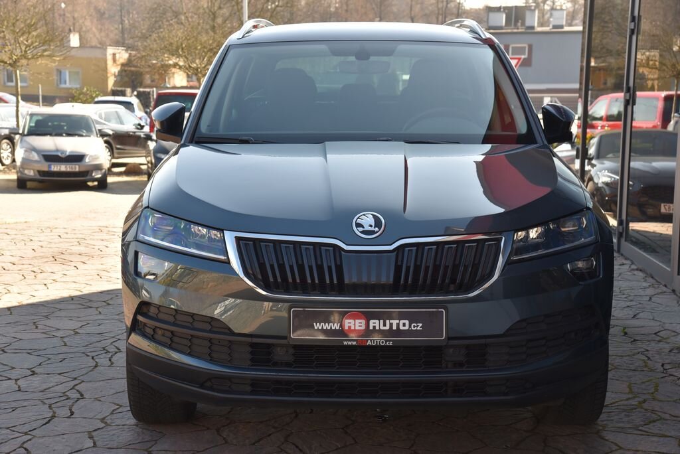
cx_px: 340
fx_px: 1247
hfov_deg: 30.5
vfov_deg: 20.6
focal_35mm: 66
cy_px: 227
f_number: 8
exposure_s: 1/250
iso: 500
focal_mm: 66
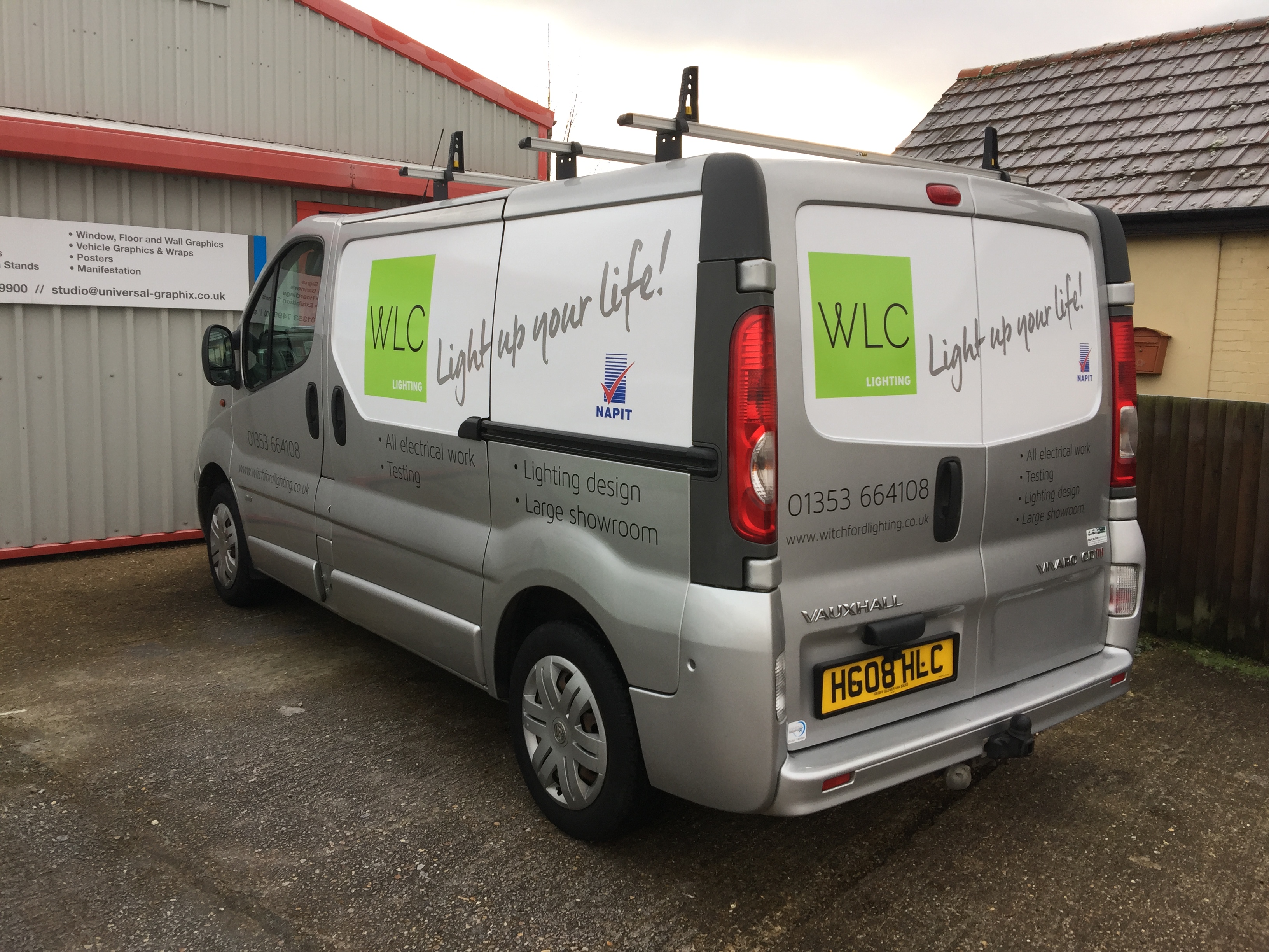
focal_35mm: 29
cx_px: 634
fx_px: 1063
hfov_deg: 61.7
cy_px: 476
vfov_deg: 48.2
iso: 32
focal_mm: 4.15
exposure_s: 1/100
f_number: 2.2
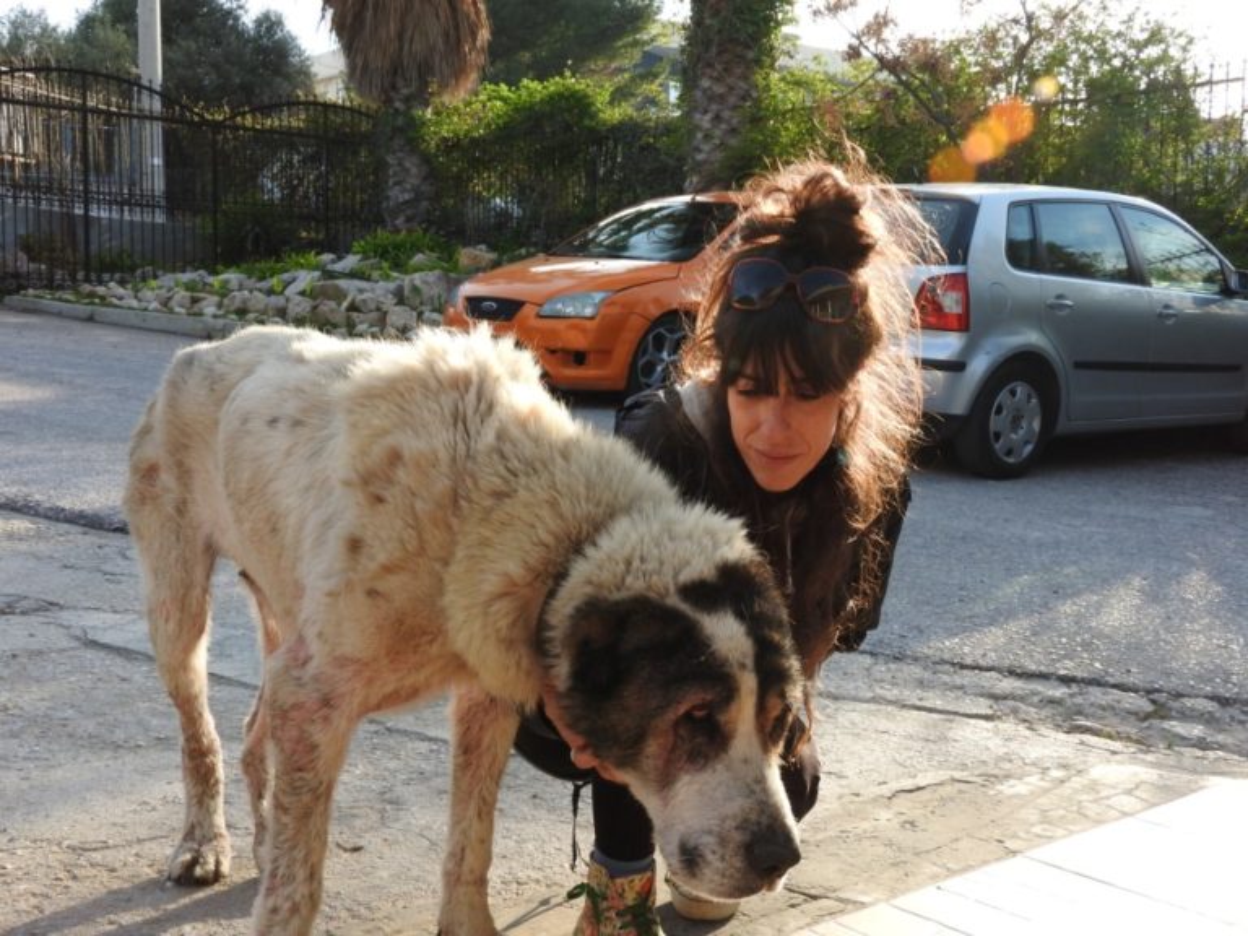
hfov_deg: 46.8
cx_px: 624
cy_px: 468
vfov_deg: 36.0
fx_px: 1442
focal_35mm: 40
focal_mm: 7.2
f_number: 3.8
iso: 100
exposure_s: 1/250
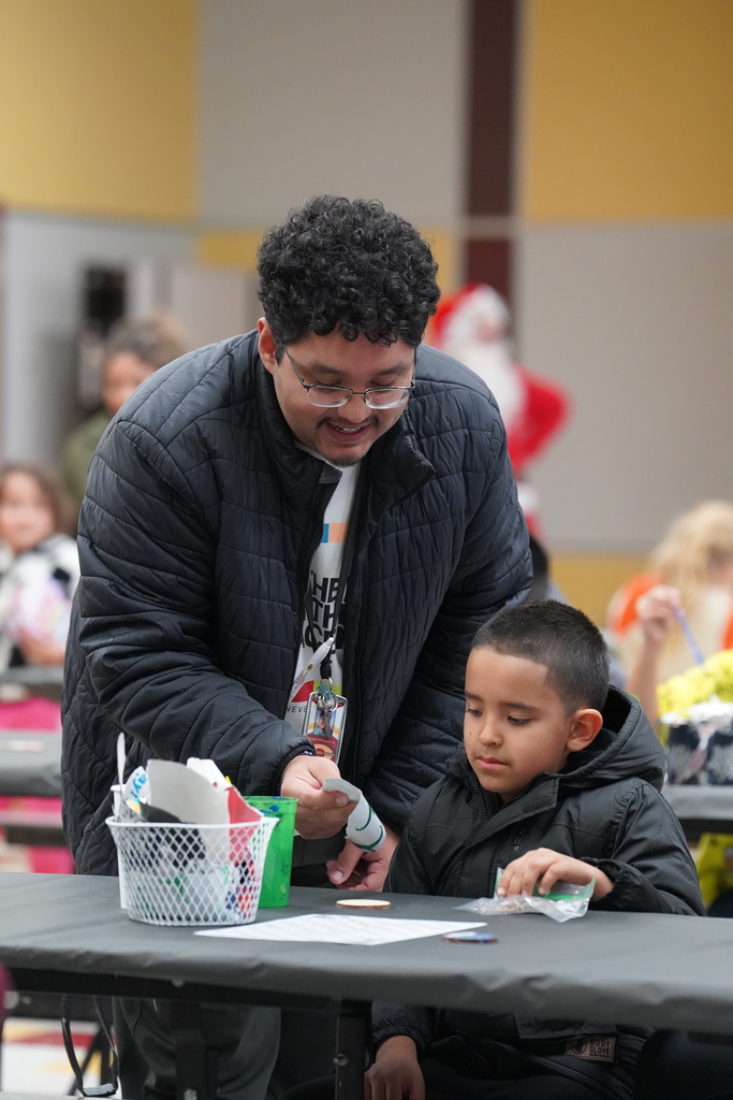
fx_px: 5037
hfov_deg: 8.3
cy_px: 550
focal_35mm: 165
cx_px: 366
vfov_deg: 12.5
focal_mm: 165
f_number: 4
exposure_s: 1/200
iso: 6400
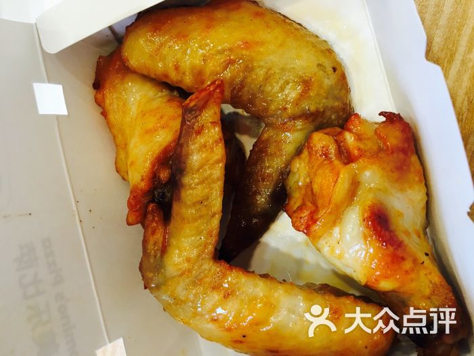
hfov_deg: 61.7
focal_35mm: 29
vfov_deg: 48.2
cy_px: 178
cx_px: 237
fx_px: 397
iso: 40
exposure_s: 1/33
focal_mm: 4.15
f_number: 2.2
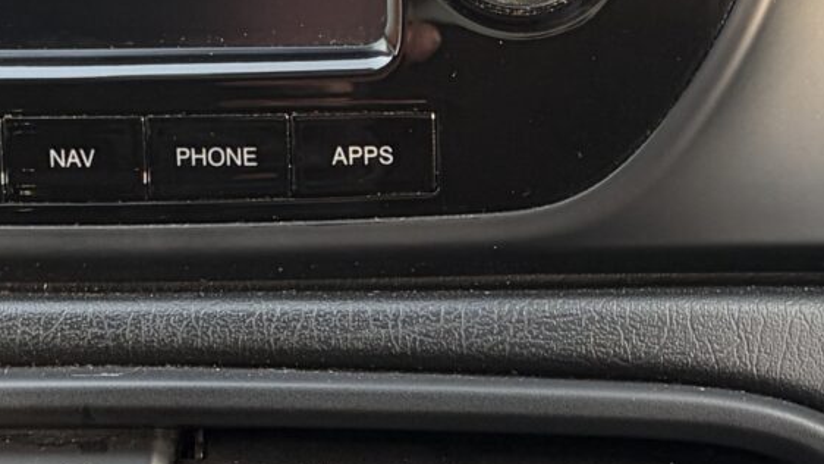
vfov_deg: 9.3
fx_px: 2818
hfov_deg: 16.6
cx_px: 389
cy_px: 485
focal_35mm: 129
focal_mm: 5.96
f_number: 1.6
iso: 125
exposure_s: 1/87
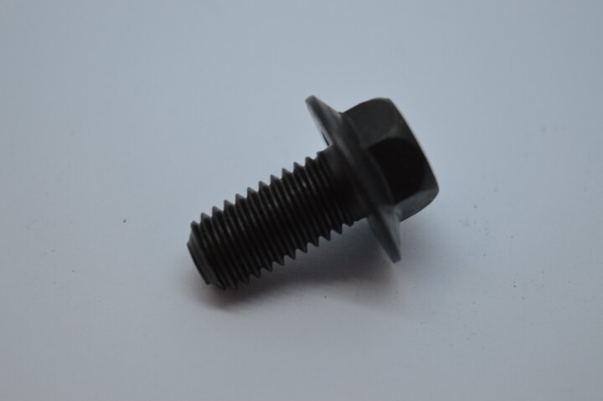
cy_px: 200
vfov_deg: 16.5
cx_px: 302
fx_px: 1381
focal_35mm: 82
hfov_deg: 24.6
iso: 320
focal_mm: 55
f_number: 5.6
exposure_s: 1/125
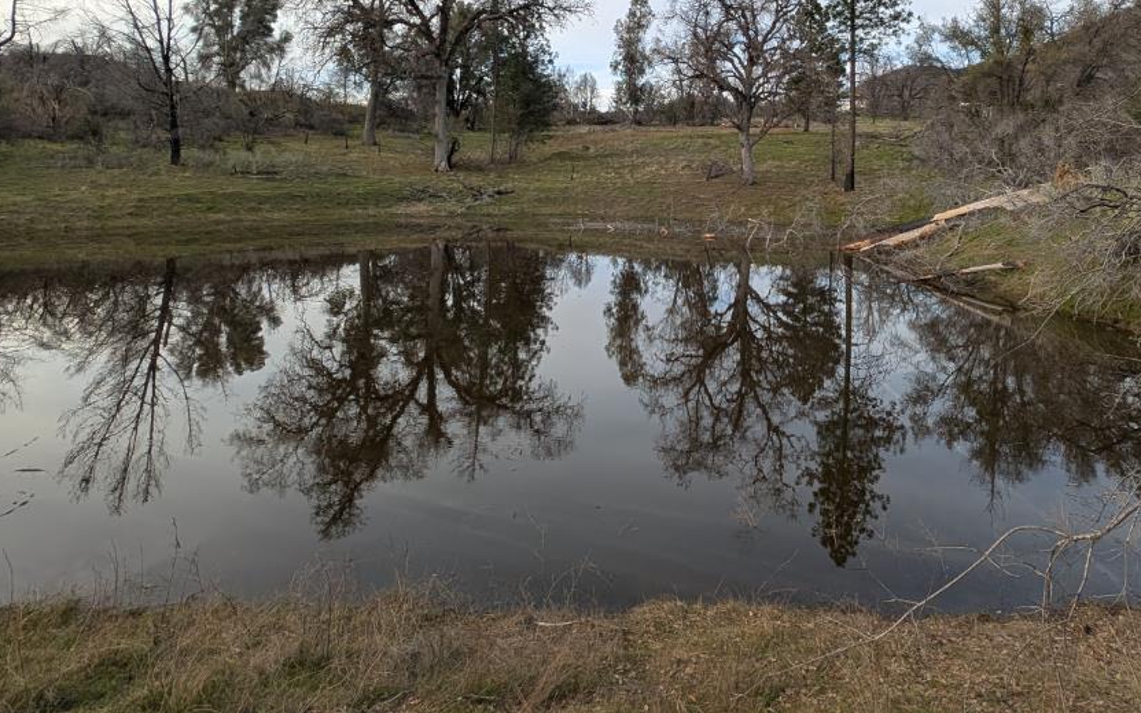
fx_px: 715
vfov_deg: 49.7
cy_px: 137
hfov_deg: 75.6
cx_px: 724
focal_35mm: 23
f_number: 1.95
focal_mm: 2.23
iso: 41
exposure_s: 1/544
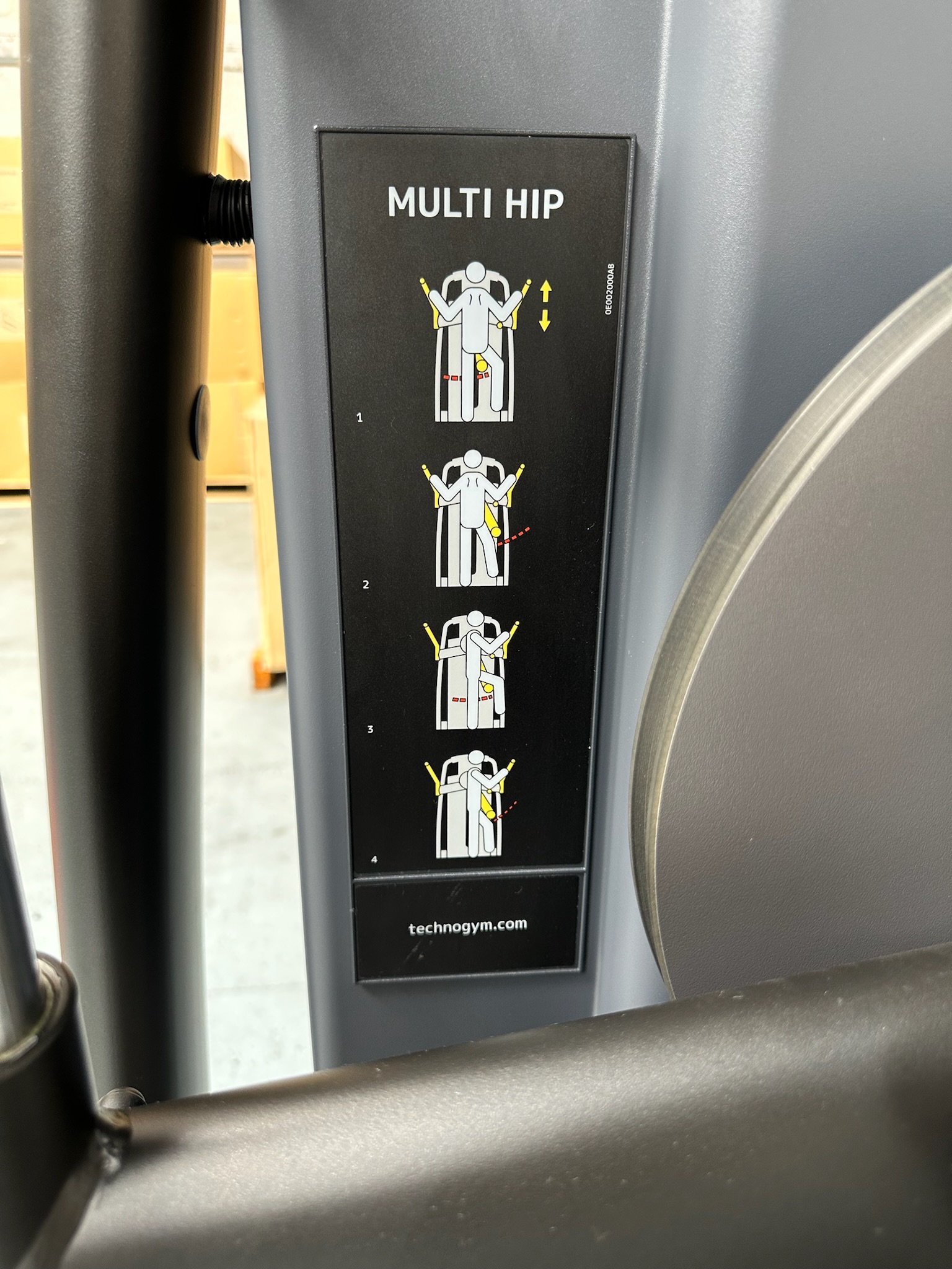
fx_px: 880
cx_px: 476
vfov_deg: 71.6
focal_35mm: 24
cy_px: 634
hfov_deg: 56.8
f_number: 1.78
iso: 160
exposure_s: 1/50
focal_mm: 6.86
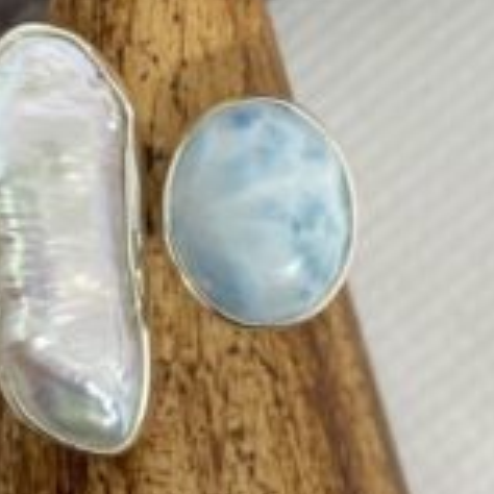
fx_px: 1808
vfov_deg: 15.5
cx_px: 113
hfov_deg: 15.5
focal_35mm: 112
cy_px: 166
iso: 80
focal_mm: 4.25
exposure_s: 1/121
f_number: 1.8
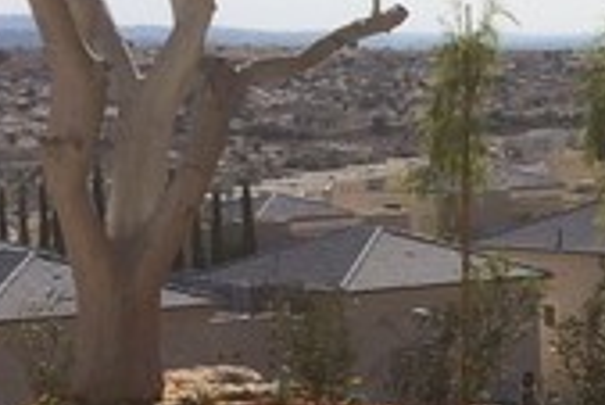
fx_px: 3313
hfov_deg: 9.3
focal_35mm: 197
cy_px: 369
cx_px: 1452
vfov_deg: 7.0
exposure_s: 1/4566
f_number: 2.2
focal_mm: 4.12
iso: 40
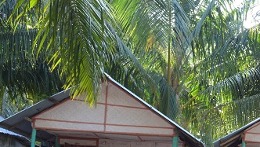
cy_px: 195
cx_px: 312
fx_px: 469
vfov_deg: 16.7
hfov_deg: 27.3
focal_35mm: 68
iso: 400
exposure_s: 1/80
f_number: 8
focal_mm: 18
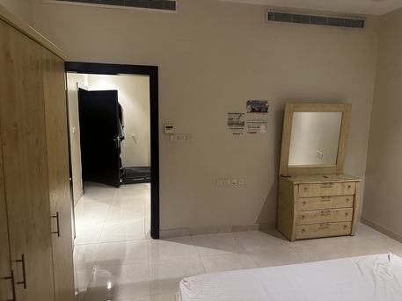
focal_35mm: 24
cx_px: 201
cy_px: 150
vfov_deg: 56.8
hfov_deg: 71.6
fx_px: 279
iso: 400
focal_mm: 6.86
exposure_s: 1/60
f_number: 1.78
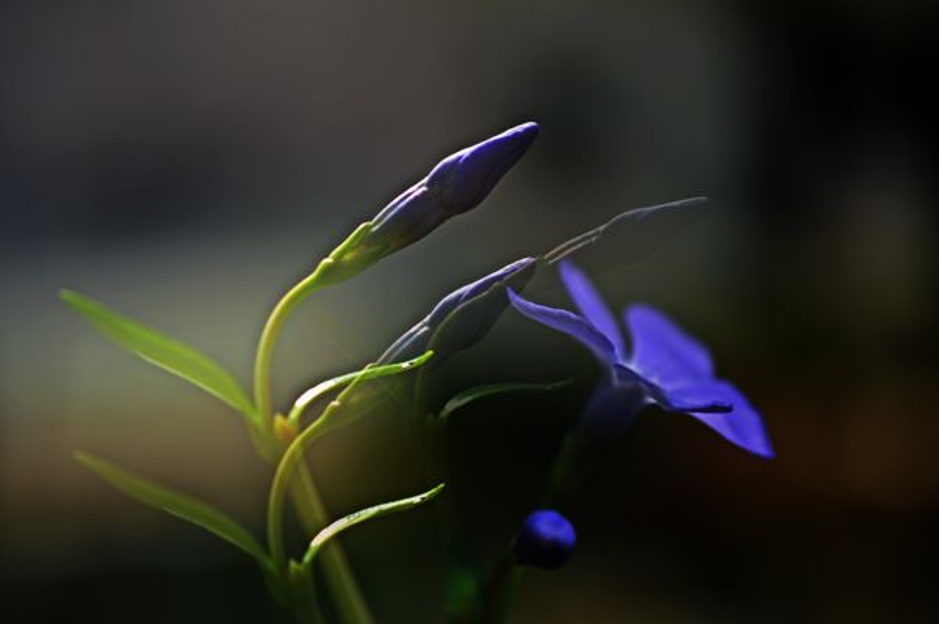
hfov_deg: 33.4
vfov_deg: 22.6
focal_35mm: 60
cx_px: 470
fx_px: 1564
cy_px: 312
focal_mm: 40
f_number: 3.2
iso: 400
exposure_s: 1/4000
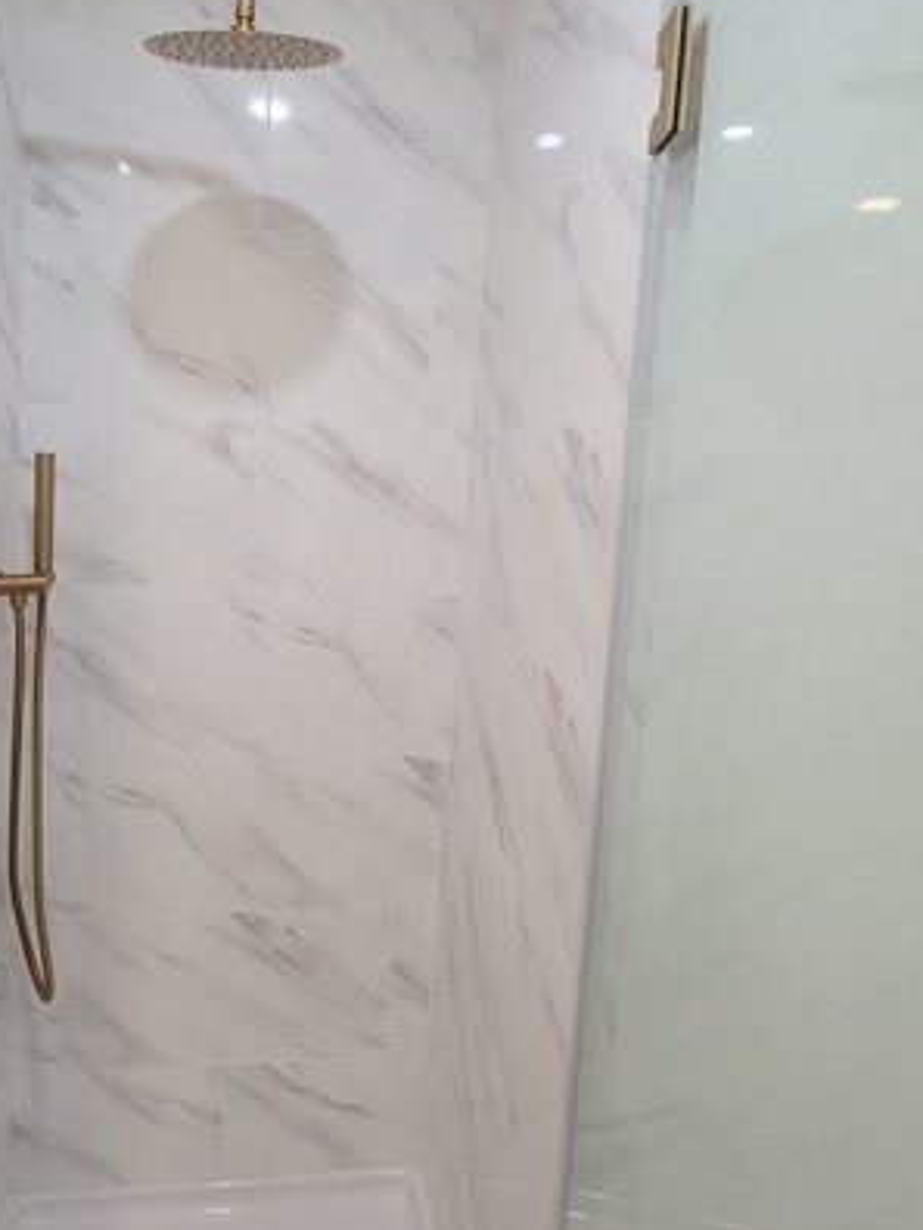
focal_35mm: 21
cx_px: 379
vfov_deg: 78.5
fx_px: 747
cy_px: 528
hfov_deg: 63.0
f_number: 2.2
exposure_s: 1/60
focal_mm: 2.2
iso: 160
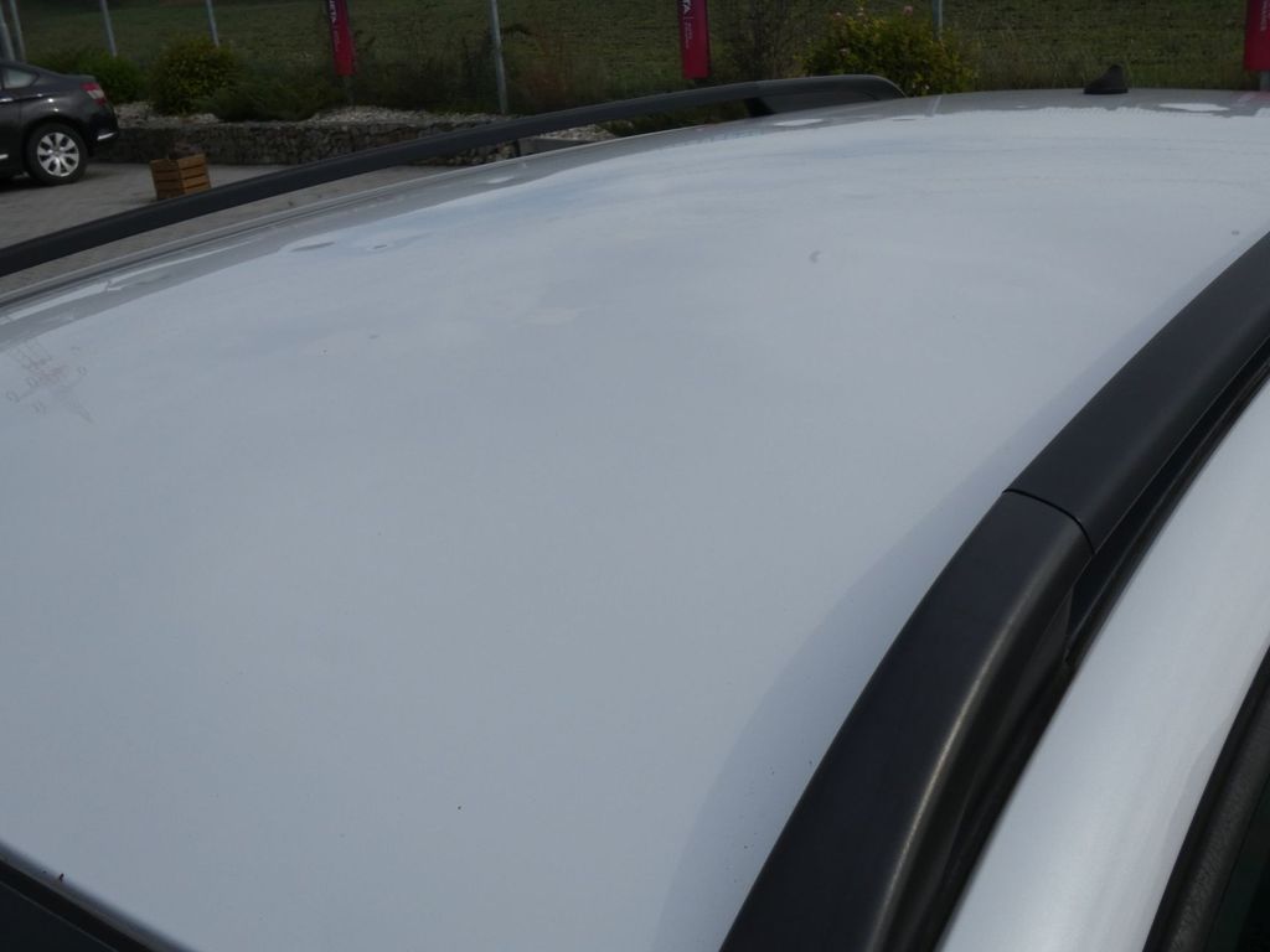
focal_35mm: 36
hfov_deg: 51.4
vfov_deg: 39.7
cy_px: 476
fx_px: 1321
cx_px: 635
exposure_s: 1/640
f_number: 6.3
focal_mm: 6.5
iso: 80
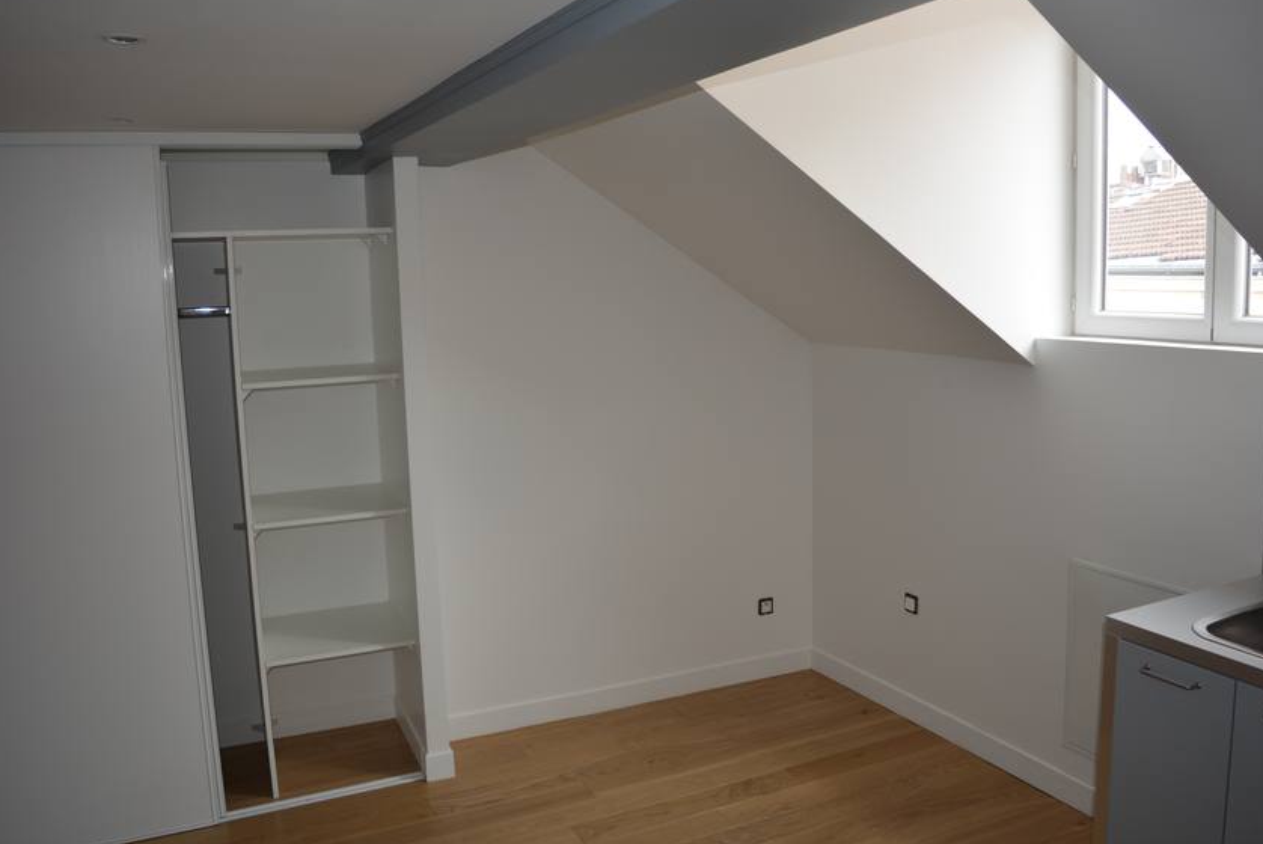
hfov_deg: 63.6
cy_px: 408
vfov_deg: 45.0
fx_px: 1018
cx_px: 647
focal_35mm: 29
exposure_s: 1/160
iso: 200
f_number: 3.5
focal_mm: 18
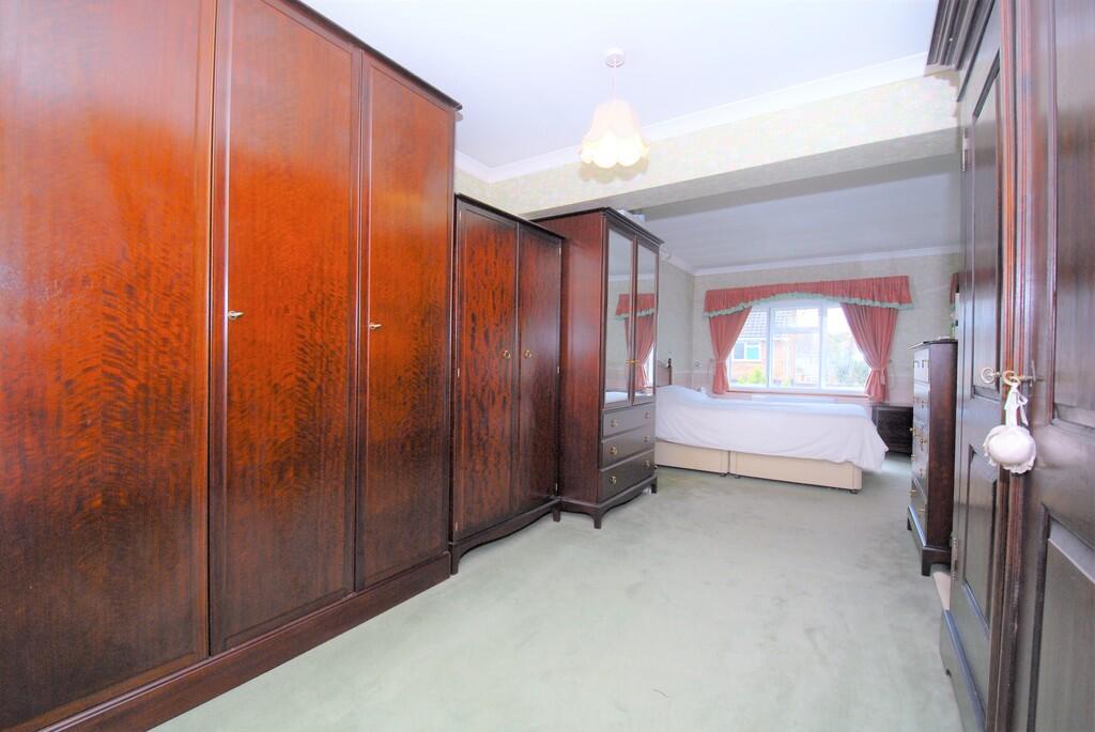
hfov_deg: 100.3
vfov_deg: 77.5
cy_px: 366
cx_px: 548
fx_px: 457
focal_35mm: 15
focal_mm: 10
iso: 320
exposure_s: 1/160
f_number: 4.5
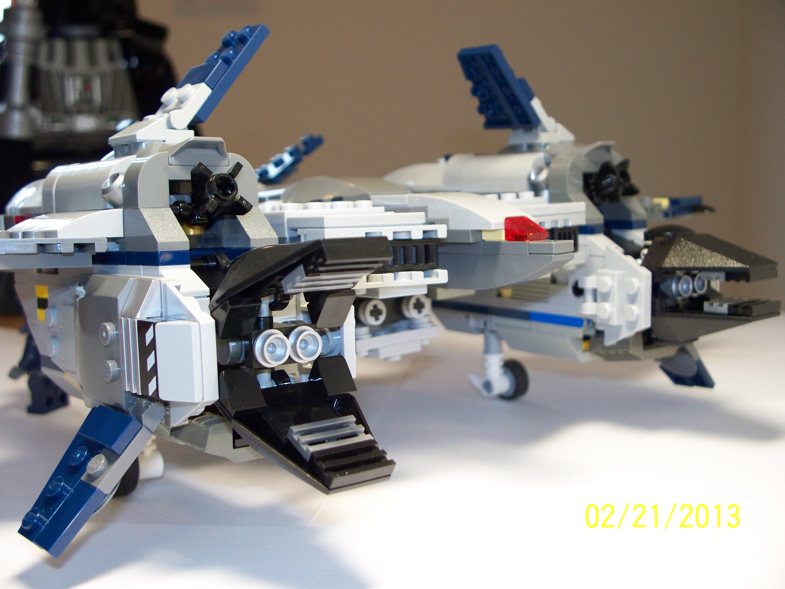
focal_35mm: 47
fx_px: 1066
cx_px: 392
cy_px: 294
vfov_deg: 30.9
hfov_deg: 40.4
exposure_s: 1/60
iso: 200
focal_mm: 9.86
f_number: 2.9
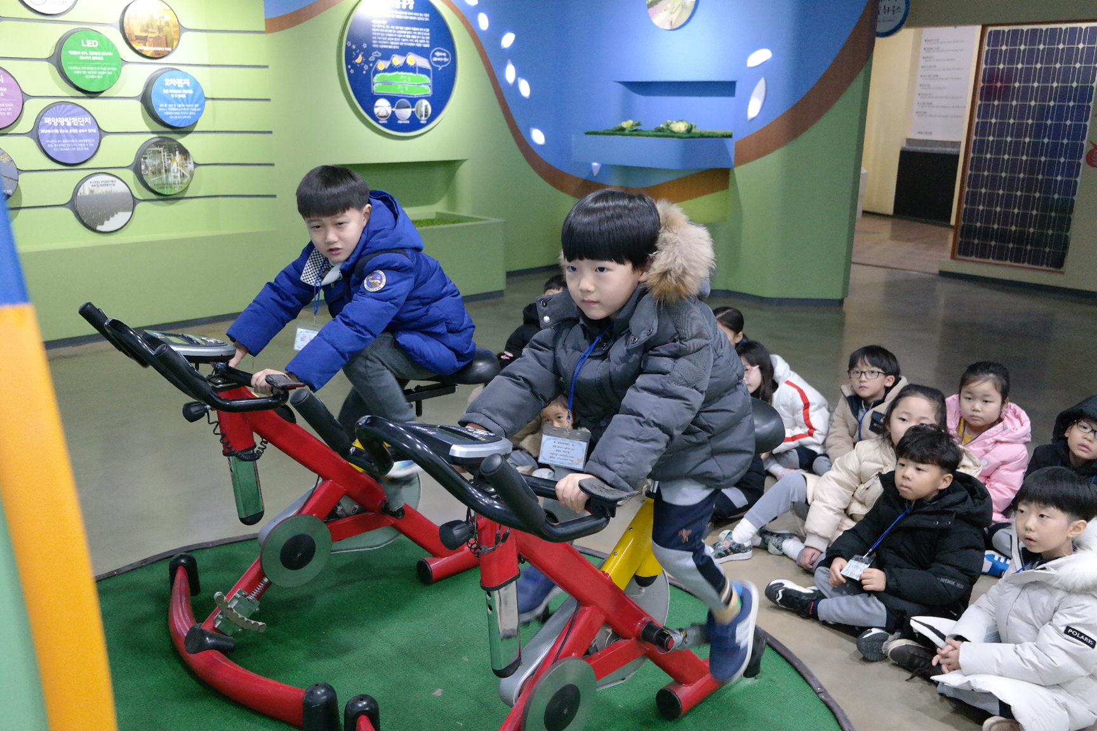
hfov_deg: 61.9
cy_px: 366
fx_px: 914
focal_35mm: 30
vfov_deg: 43.6
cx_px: 548
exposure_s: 1/40
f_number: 3.5
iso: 1600
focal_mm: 20
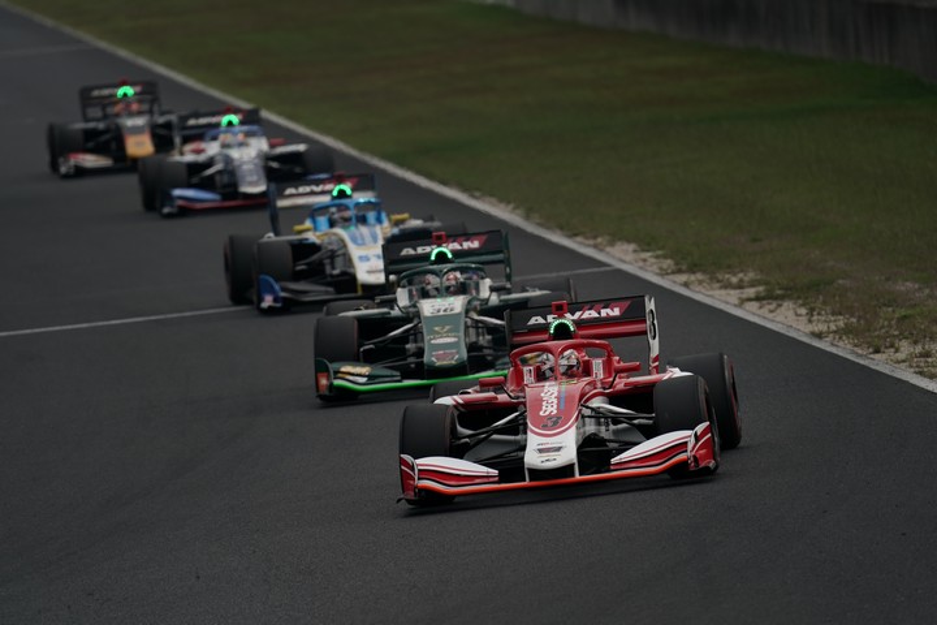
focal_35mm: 600
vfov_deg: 2.3
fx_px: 15615
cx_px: 468
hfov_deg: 3.4
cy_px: 312
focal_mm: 600
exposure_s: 1/800
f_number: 7.1
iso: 250
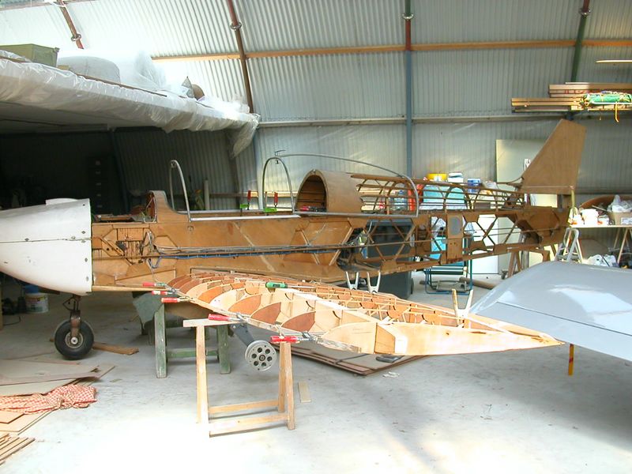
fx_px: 676
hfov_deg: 50.1
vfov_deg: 38.7
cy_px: 237
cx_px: 316
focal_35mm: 37
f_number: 2.7
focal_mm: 5.6
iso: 100
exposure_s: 1/92.1
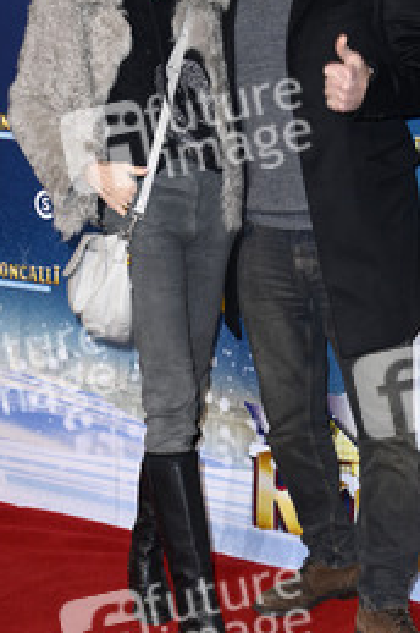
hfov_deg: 16.0
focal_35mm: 85
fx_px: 1491
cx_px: 256
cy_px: 259
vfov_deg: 23.9
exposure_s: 1/250
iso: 1250
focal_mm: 55
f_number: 5.6
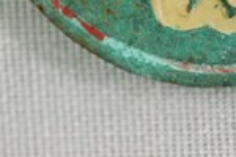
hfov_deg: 5.4
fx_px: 2511
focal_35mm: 383
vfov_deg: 3.6
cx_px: 214
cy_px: -159
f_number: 7.1
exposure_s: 1/10
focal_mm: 60
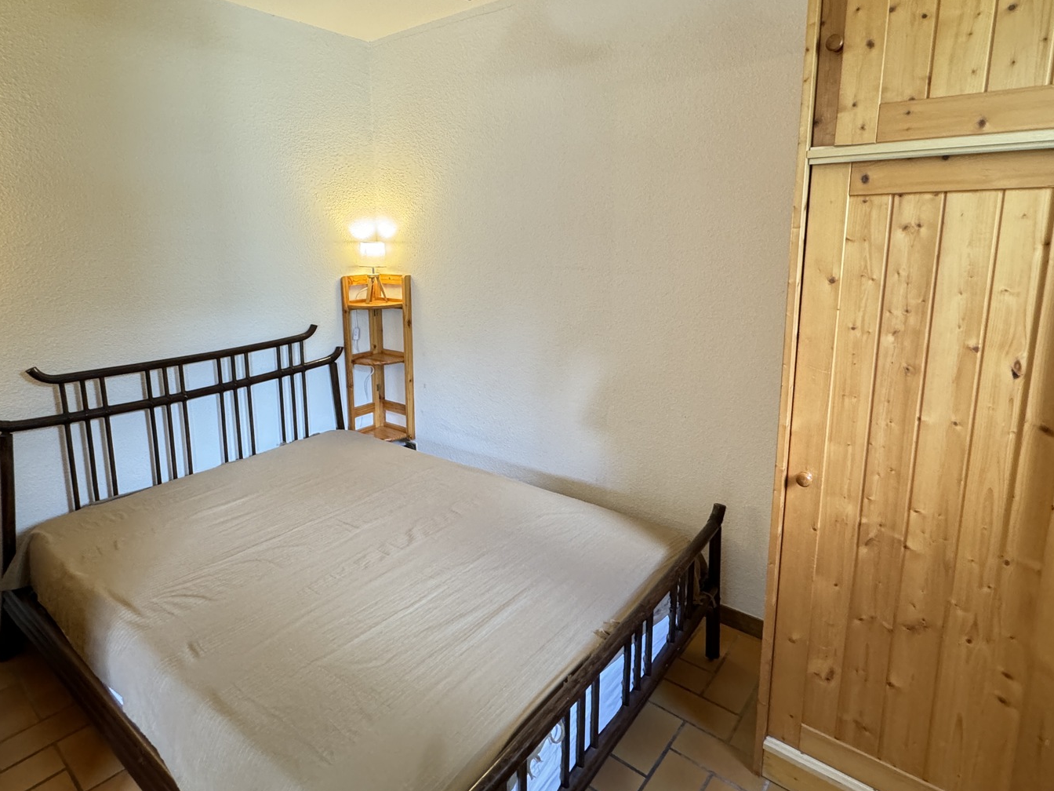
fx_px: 609
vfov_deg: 65.6
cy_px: 337
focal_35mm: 20
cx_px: 492
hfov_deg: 81.6
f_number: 2.2
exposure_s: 1/50
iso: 320
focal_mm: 2.22
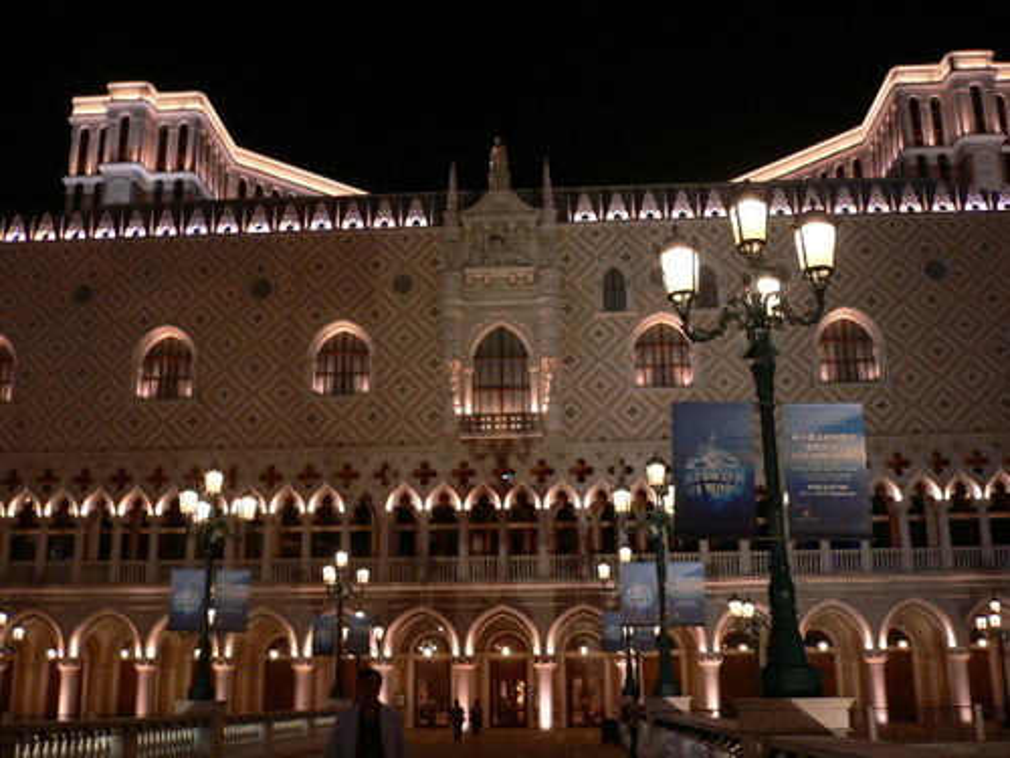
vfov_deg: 40.7
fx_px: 1021
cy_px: 379
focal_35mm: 35
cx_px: 505
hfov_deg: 52.6
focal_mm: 5.8
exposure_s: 1/6
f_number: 2.8
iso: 100
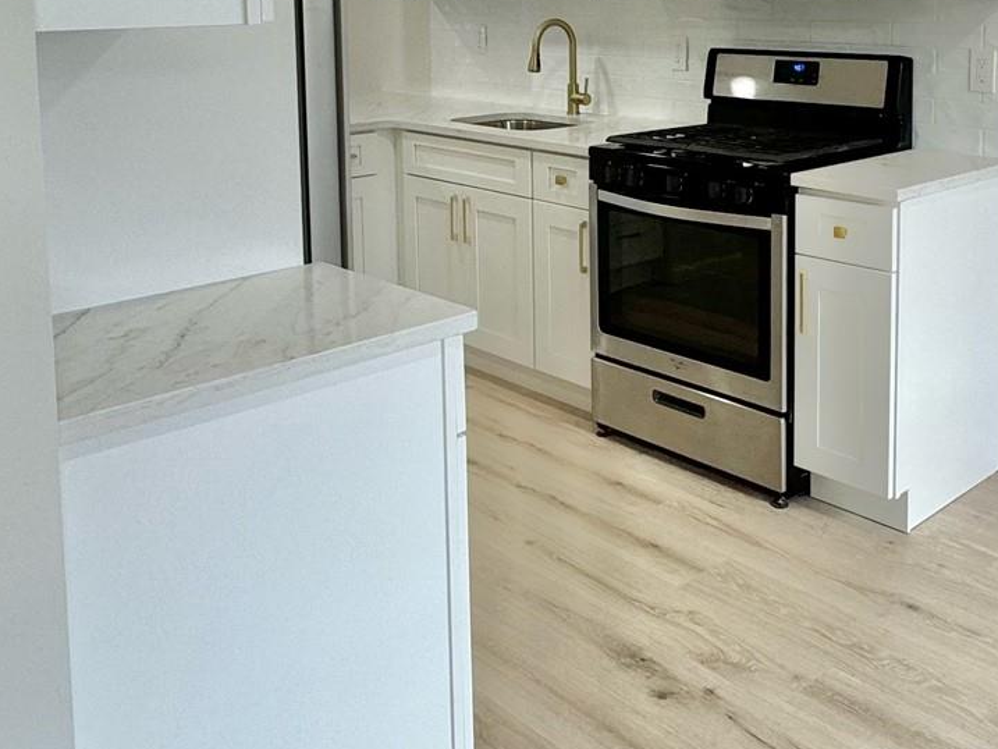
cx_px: 611
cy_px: 90
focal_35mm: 40
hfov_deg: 46.5
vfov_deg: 34.2
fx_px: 1153
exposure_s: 1/120
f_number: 2.2
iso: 100
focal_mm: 2.22
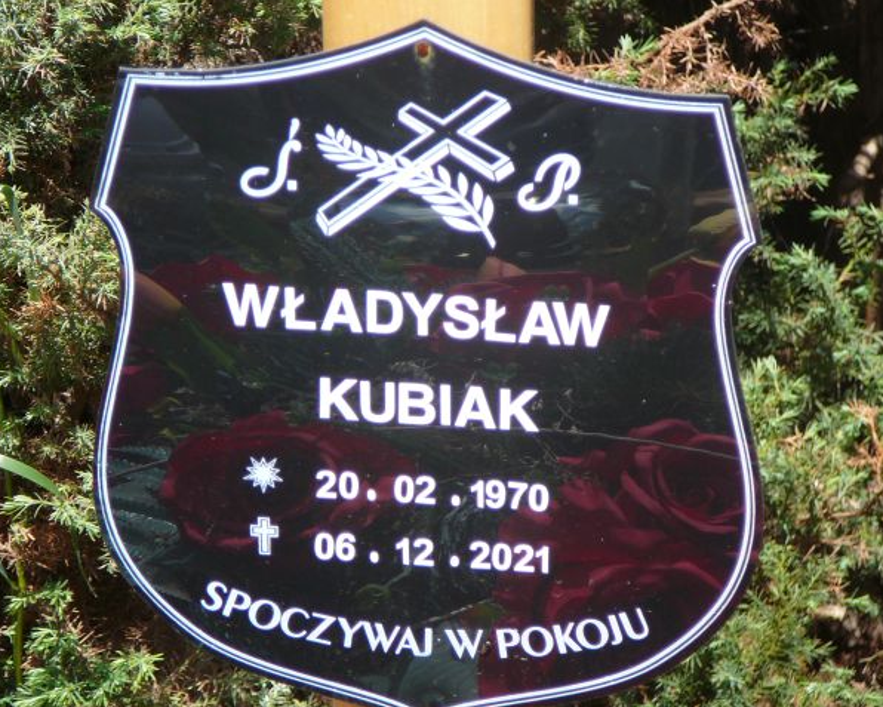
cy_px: 354
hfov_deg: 9.7
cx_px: 415
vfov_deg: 7.8
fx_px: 5201
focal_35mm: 199
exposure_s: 1/320
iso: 80
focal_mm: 28.2
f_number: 4.1
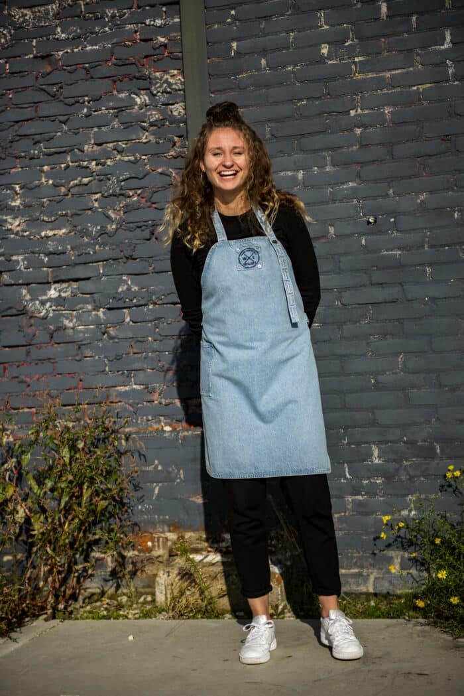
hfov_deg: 20.6
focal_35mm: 66
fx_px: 1275
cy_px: 348
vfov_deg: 30.5
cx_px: 232
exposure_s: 1/2500
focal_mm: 66
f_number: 2.8
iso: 100
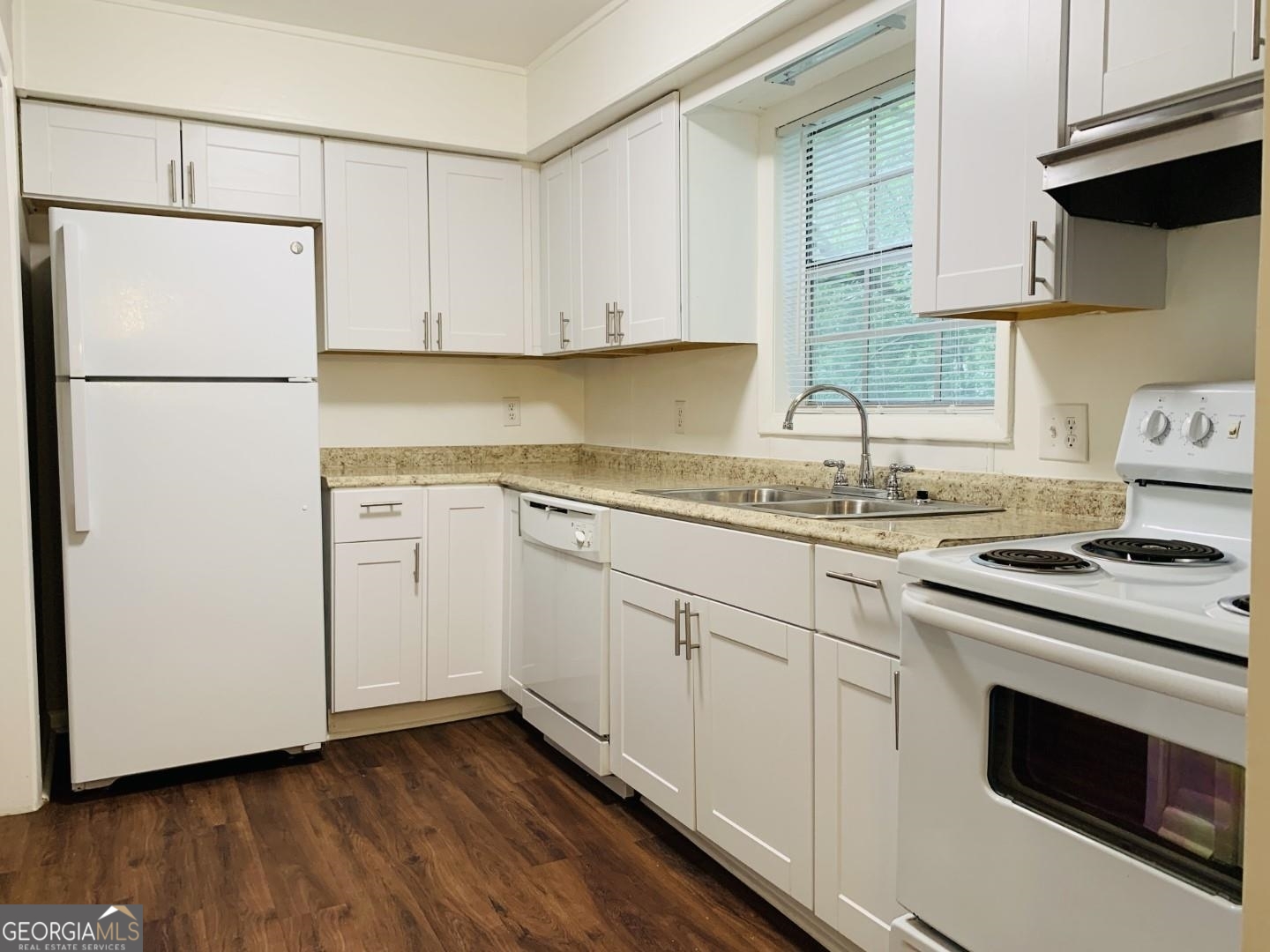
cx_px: 635
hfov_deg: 67.3
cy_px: 476
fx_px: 954
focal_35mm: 26
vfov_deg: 53.1
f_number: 1.8
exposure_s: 1/60
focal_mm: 4.25
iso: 100
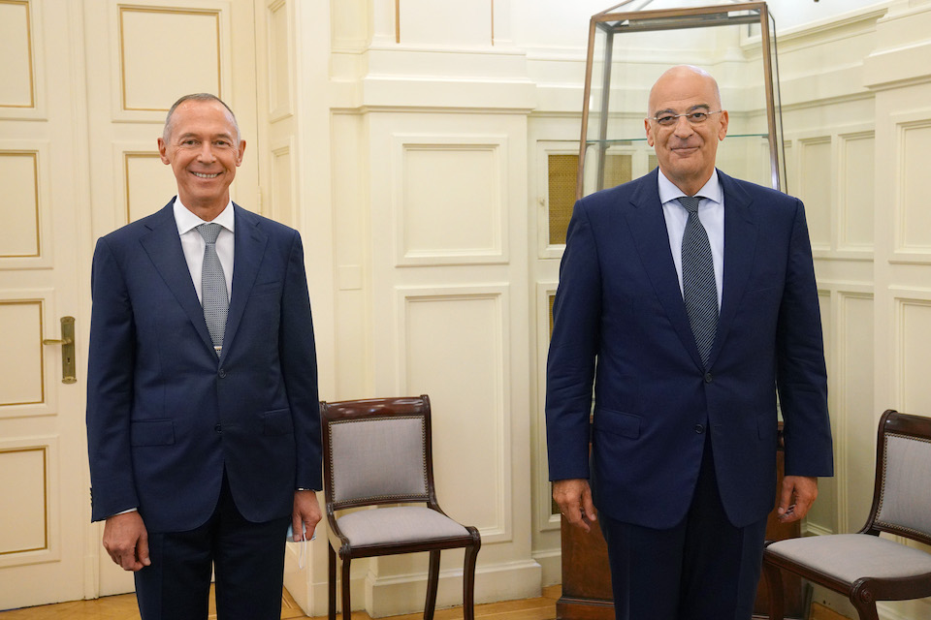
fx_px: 1086
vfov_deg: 31.9
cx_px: 466
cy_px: 310
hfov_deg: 46.4
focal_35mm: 42
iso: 4000
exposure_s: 1/160
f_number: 4
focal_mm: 42
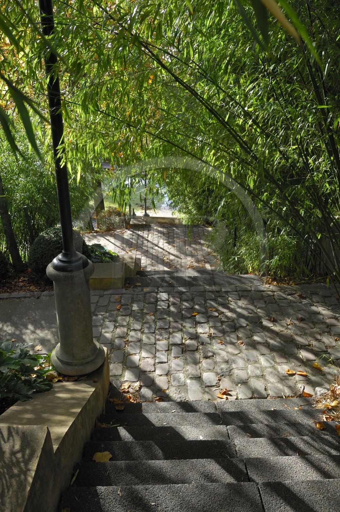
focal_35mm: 30
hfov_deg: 43.5
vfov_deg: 62.0
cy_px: 256
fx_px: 426
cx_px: 170
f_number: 6
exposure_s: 1/60
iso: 100
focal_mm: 20
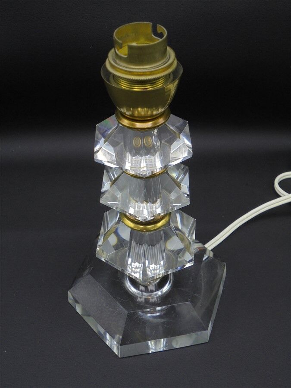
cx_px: 146
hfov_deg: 33.6
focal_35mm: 43
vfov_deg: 43.9
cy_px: 194
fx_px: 482
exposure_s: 1/30
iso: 100
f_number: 4.5
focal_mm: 7.8
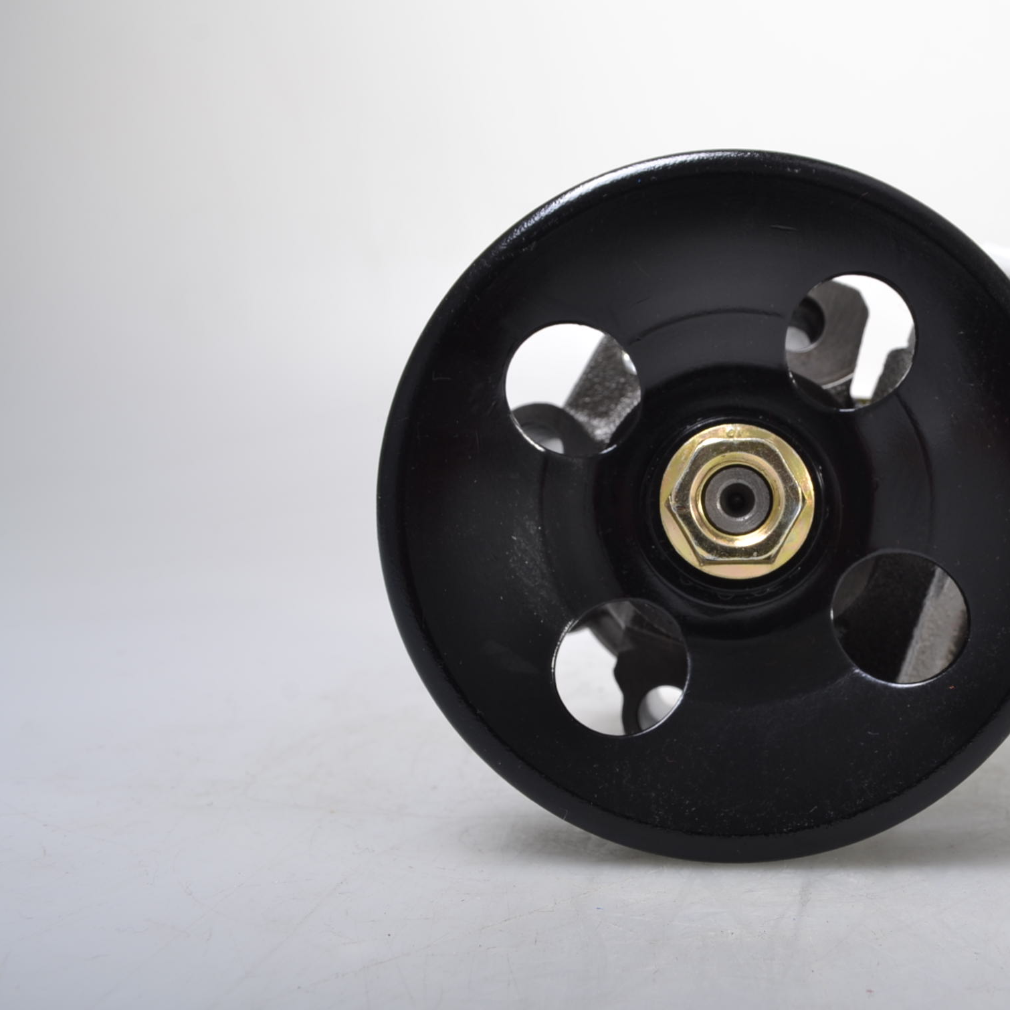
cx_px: 748
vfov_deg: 47.2
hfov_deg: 45.7
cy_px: 508
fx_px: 1155
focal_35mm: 35
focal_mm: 18
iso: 100
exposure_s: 1/100
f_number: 13
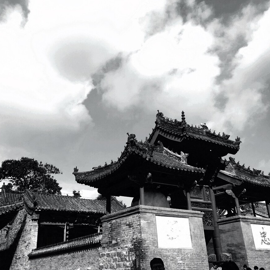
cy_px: 137
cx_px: 131
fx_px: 309
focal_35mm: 35
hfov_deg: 47.2
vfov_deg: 47.2
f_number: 2.2
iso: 25
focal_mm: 4.15
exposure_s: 1/2198
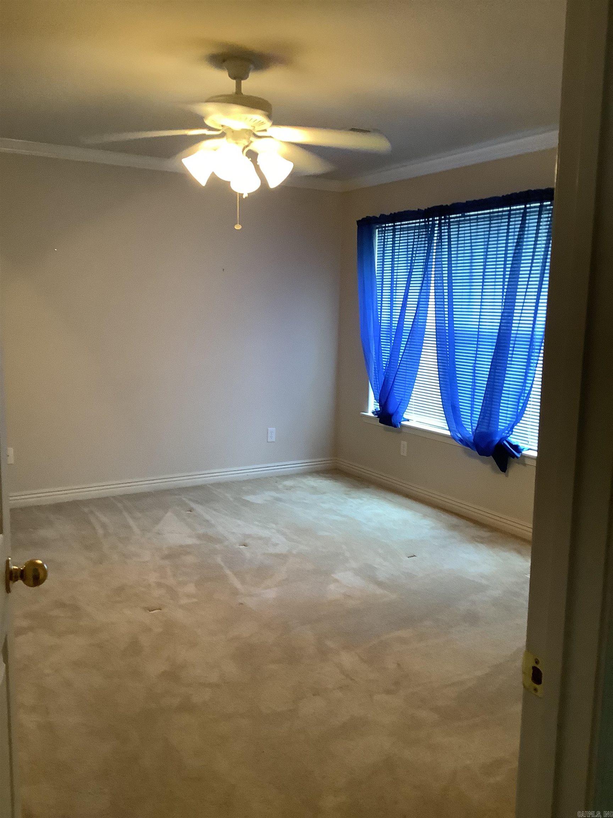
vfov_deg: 58.4
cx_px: 306
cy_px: 409
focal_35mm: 31
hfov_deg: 45.4
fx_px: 732
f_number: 2.4
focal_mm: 3.3
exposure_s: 1/50
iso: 250
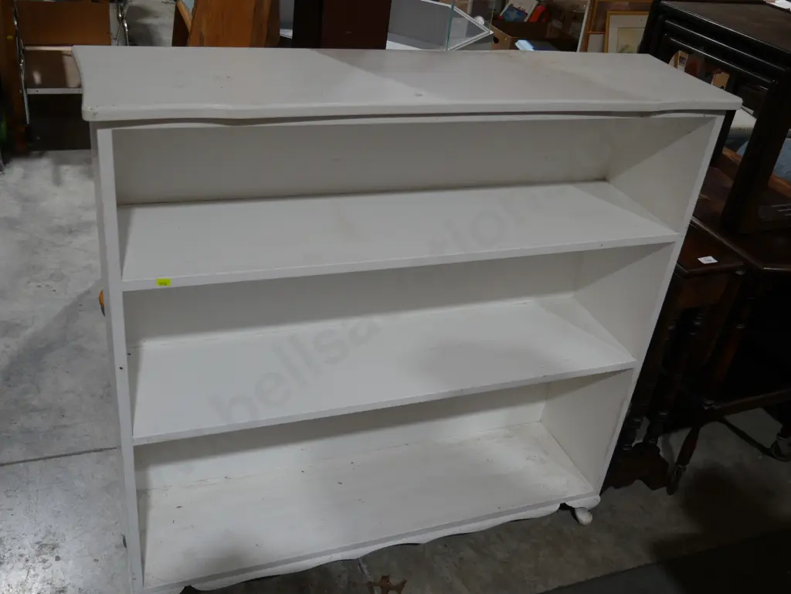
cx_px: 396
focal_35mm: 36
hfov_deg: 51.3
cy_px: 297
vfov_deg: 39.7
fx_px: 823
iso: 200
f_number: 4
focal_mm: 18
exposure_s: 1/80
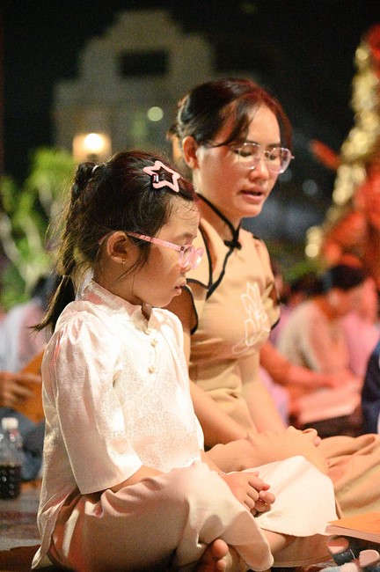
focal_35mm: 105
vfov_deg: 19.5
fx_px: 1666
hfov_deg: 13.0
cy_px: 286
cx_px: 190
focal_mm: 105
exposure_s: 1/200
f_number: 4.5
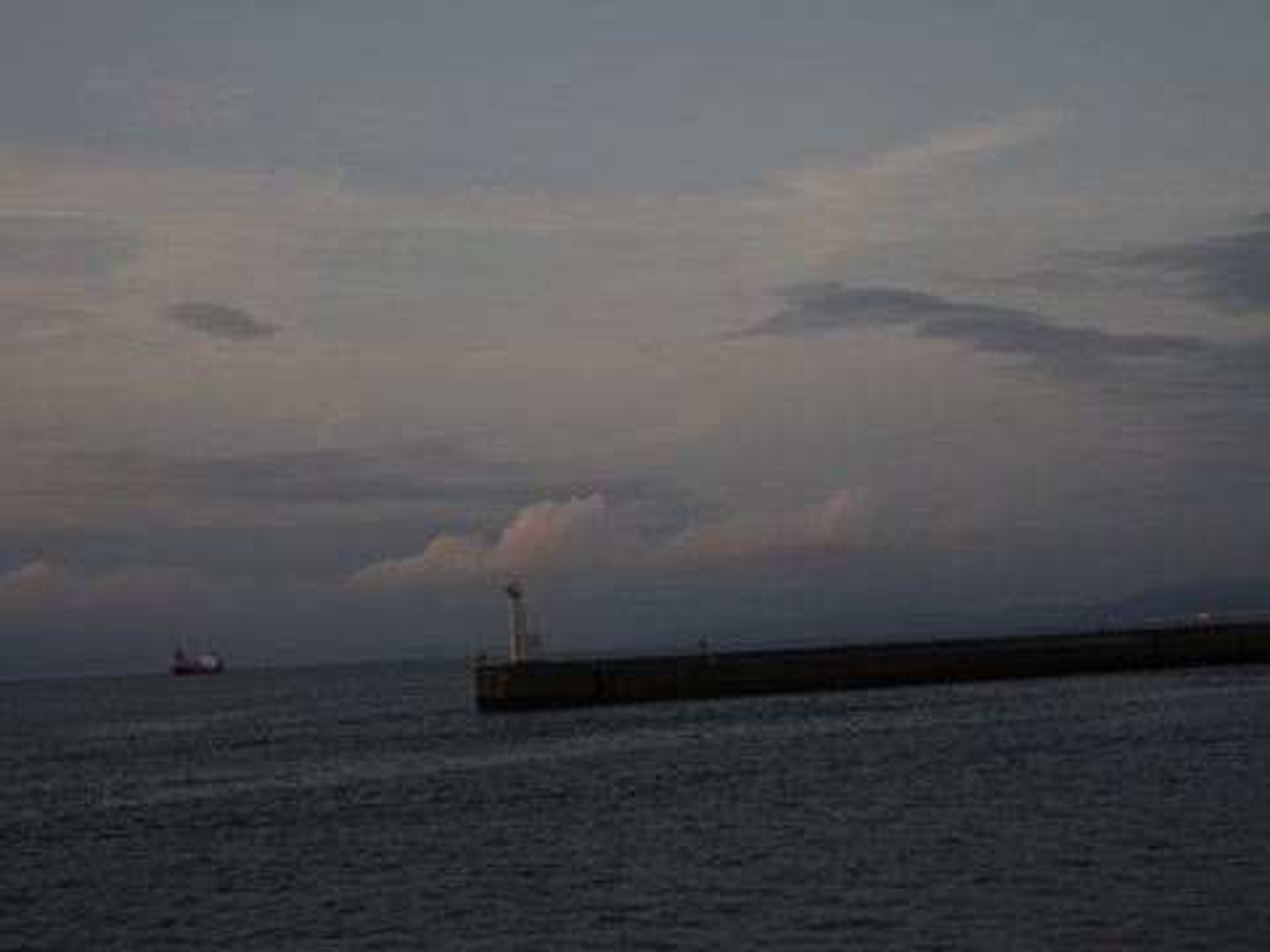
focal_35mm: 62
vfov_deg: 23.7
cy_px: 476
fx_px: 2275
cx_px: 635
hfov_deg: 31.2
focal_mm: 10.59
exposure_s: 1/250
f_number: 4.5
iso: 80
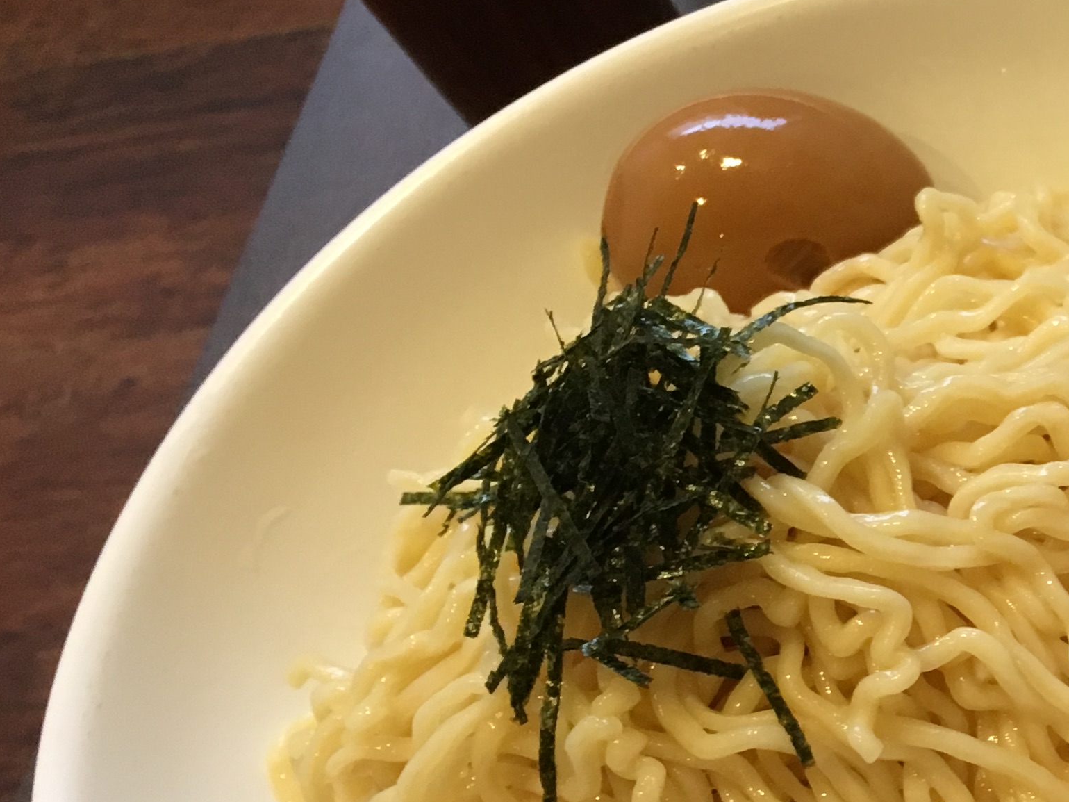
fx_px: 2347
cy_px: 600
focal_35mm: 76
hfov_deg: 22.9
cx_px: 1375
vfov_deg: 19.3
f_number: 2.2
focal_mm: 4.15
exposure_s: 1/30
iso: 100
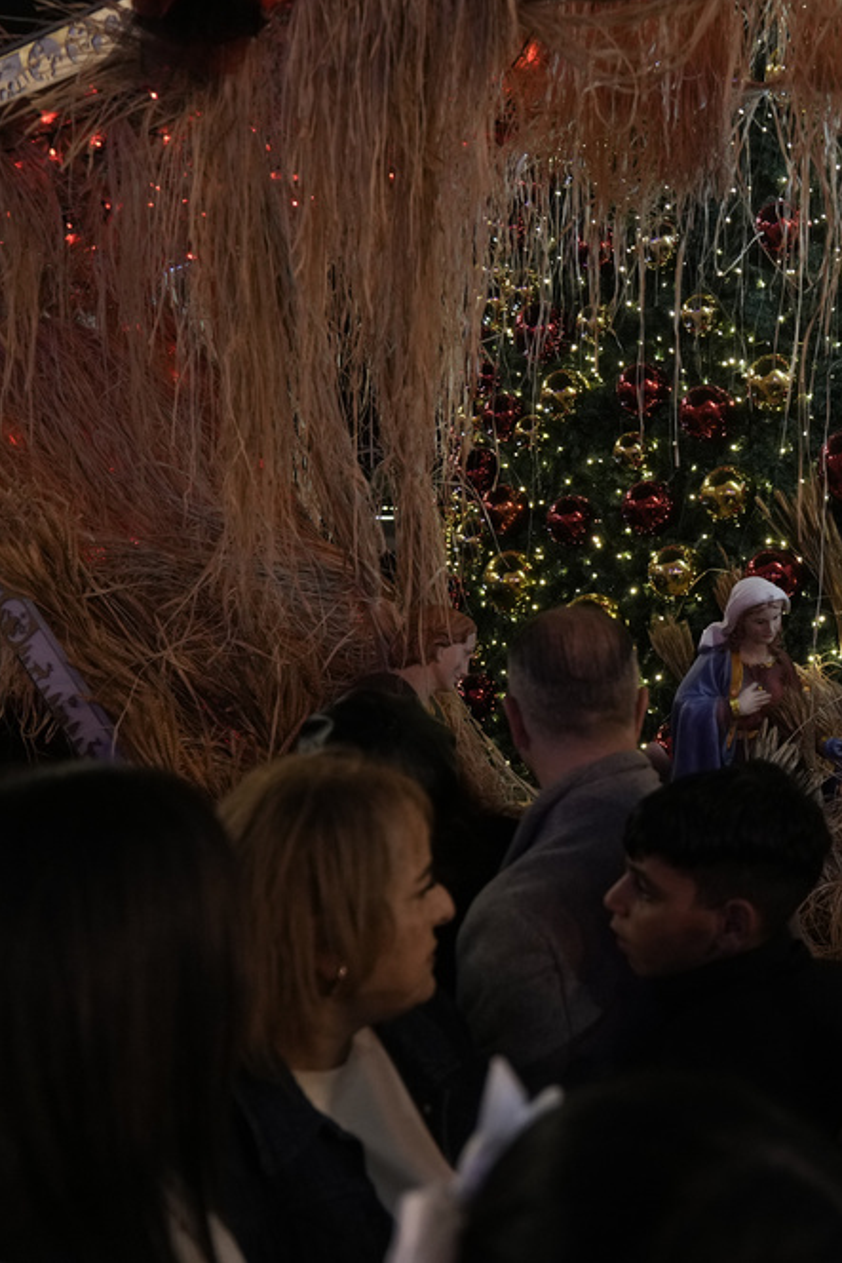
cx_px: 874
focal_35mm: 37
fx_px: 1297
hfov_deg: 32.6
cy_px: 615
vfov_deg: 51.9
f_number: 2.8
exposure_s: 1/200
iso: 2500
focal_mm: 24
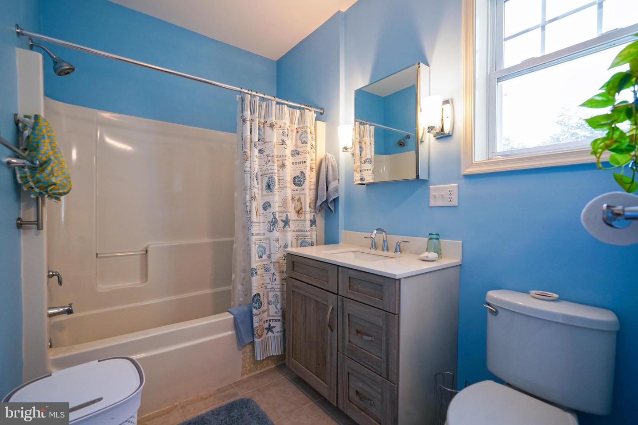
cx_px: 319
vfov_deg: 73.7
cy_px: 212
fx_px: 284
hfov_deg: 96.7
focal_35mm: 16
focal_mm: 16
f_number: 4
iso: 1000
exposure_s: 1/160
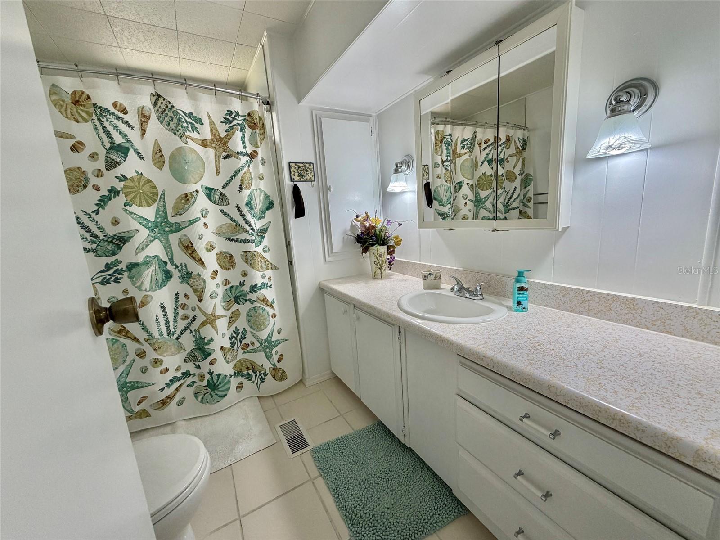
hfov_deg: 102.1
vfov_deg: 85.7
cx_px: 360
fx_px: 291
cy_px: 270
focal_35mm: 14
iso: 160
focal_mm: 2.22
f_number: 2.2
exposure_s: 1/120
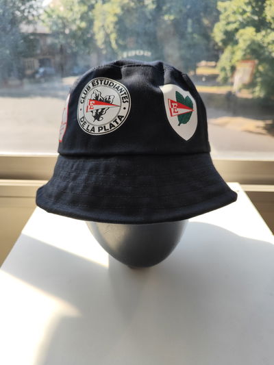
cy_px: 182
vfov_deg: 71.6
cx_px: 137
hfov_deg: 56.8
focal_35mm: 24
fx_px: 253
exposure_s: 1/100
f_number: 1.89
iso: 86
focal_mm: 5.89
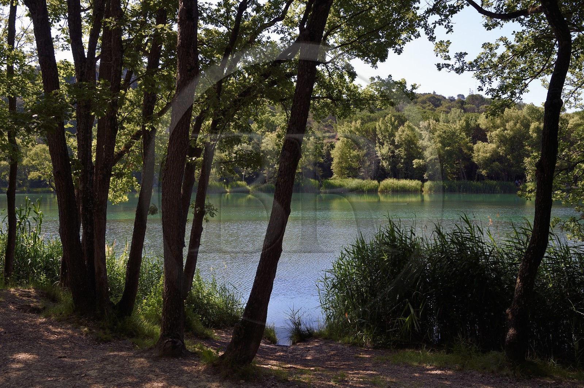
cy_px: 194
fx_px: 519
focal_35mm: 32
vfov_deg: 41.0
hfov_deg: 58.8
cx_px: 292
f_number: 10
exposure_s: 1/200
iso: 200
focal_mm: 32
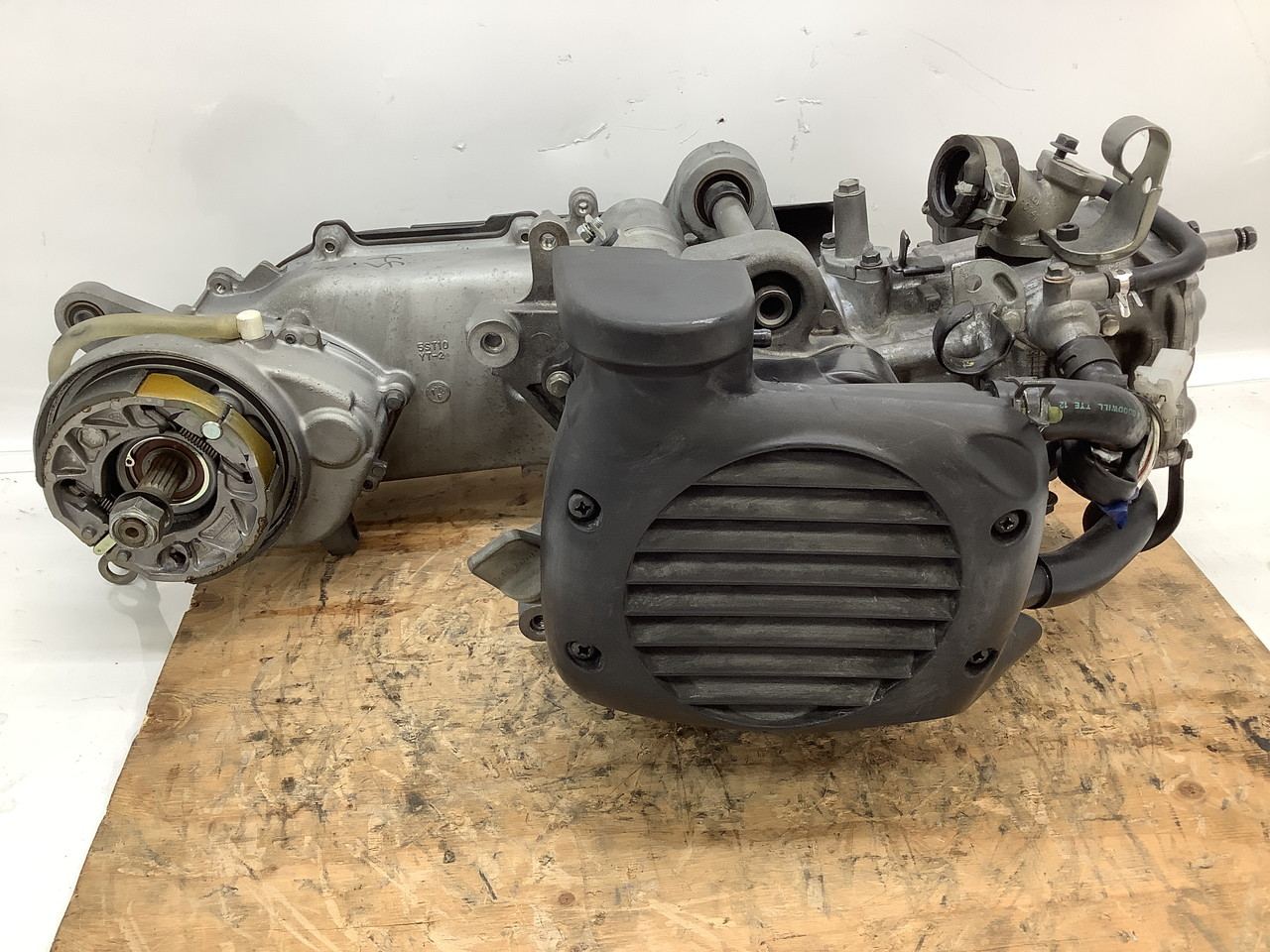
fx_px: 1137
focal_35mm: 31
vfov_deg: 45.4
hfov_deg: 58.4
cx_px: 635
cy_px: 476
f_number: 2.4
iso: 50
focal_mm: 3.3
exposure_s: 1/60
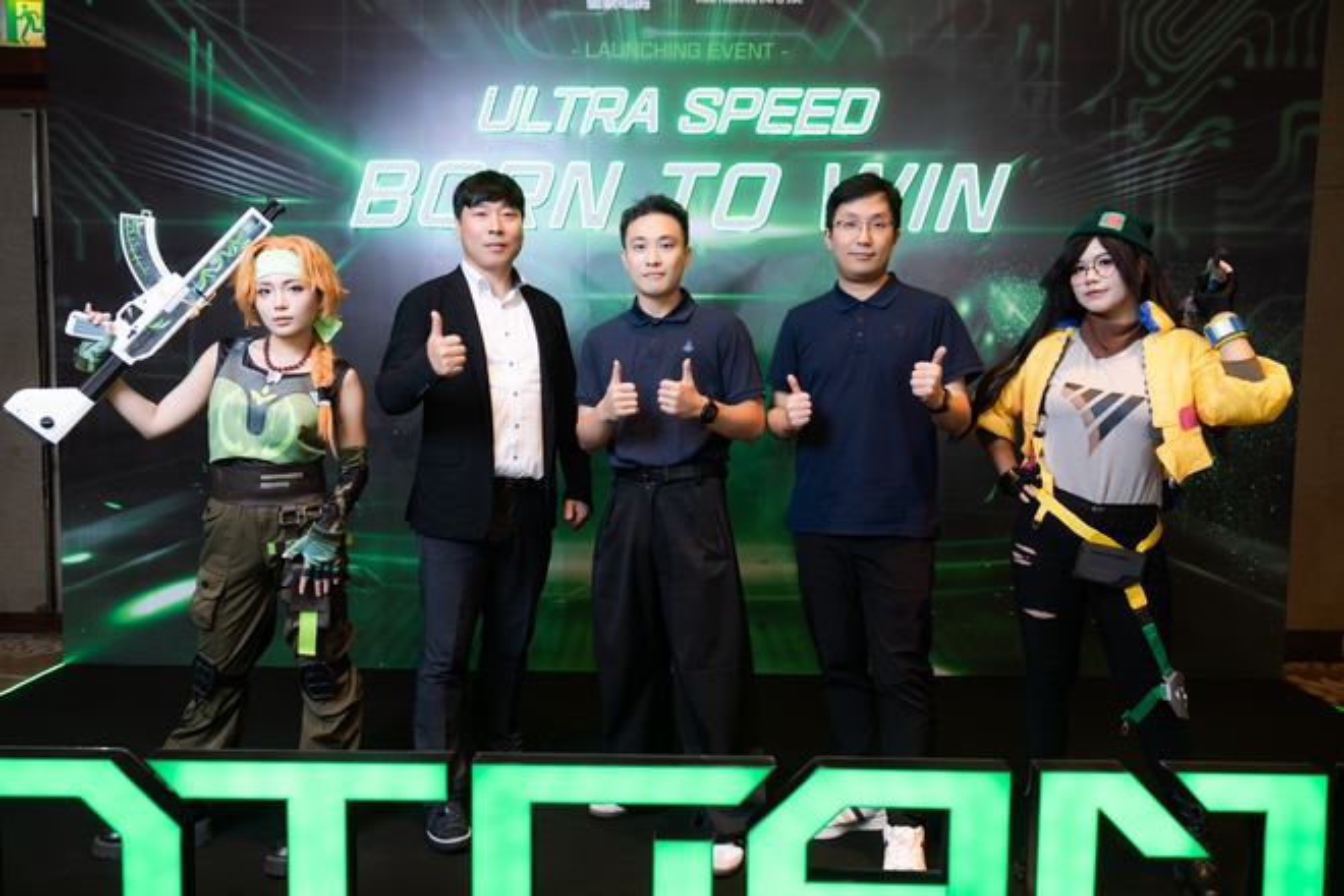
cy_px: 448
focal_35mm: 29
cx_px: 672
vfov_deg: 45.0
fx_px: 1083
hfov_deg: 63.7
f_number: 2.8
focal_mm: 29
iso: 640
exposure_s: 1/125
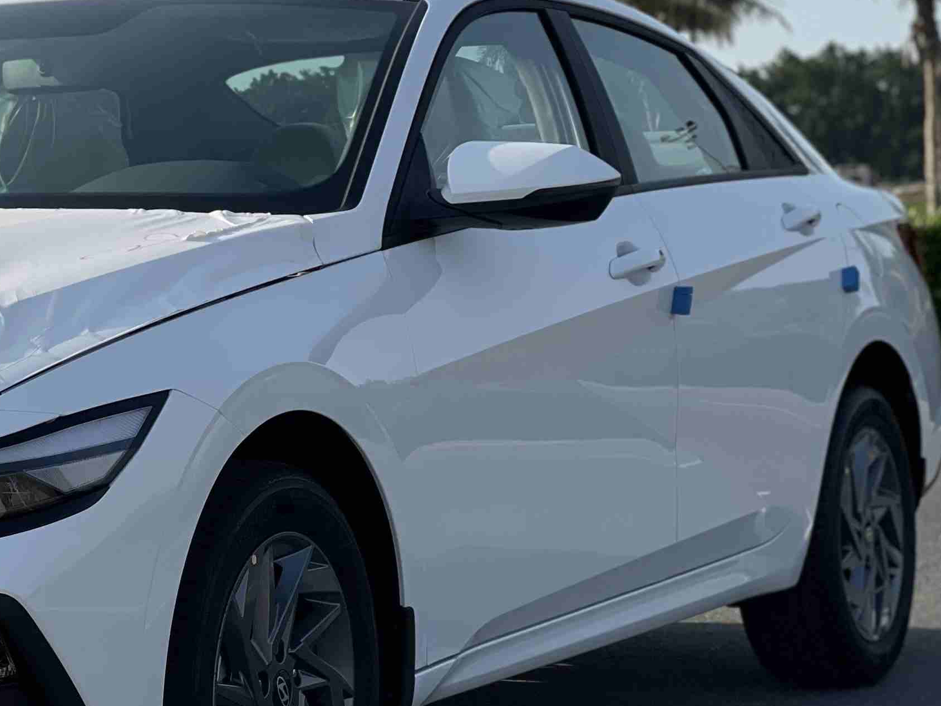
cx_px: 27
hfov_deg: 15.6
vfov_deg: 12.0
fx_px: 3371
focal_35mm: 124
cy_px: 322
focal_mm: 6
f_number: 2
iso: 32
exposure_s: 1/3425
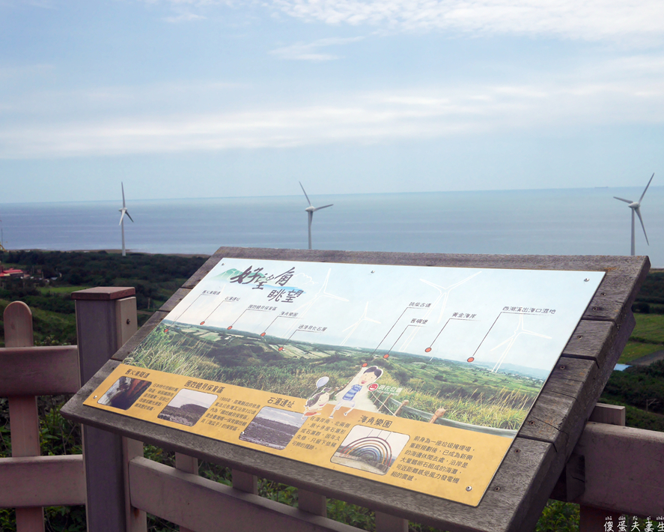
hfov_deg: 42.0
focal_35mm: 44
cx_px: 337
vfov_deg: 34.2
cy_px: 259
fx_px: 865
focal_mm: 20
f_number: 7.1
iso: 160
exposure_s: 1/1600
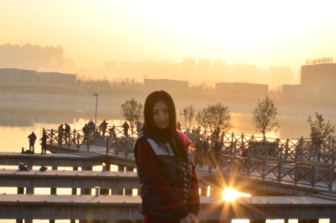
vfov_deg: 14.7
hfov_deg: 22.0
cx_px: 158
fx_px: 863
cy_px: 115
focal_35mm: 93
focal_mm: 55
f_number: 22
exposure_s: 1/30
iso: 360
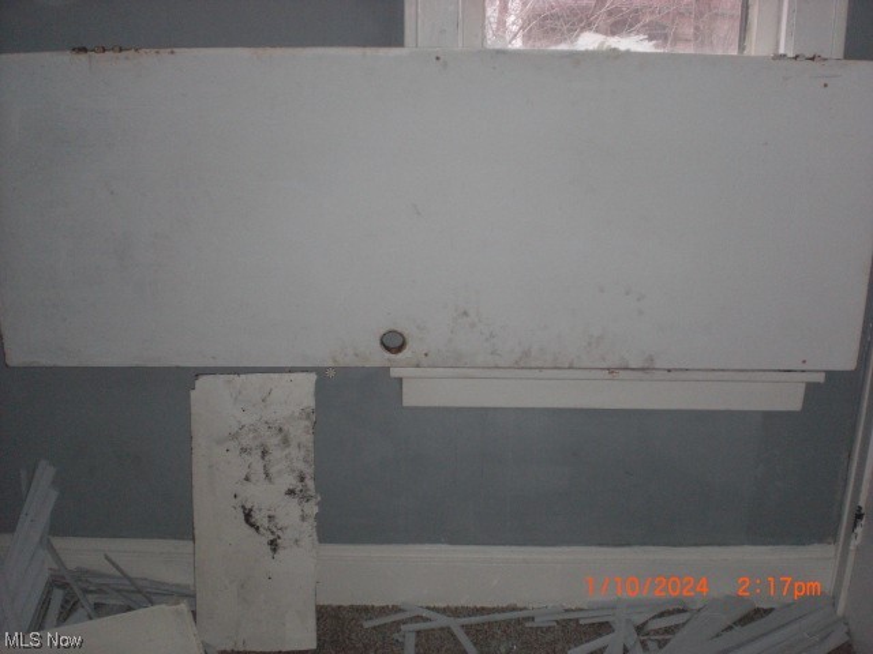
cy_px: 327
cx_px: 436
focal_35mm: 38
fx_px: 958
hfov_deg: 49.0
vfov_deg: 37.7
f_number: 3.1
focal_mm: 6.3
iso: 200
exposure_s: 1/60
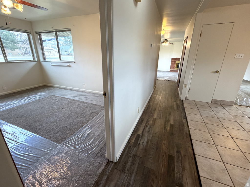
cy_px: 94
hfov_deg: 98.2
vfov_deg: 81.7
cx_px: 125
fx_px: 108
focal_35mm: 15
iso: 200
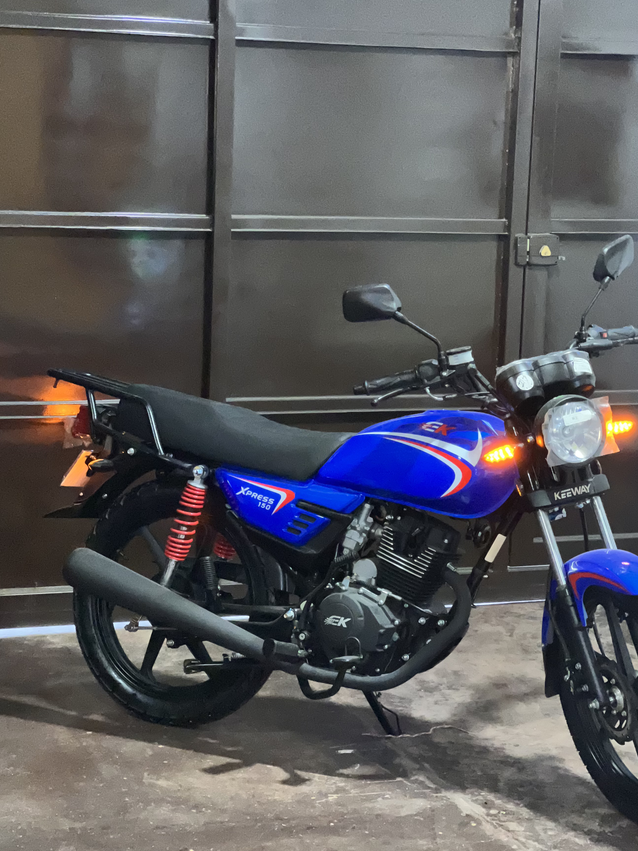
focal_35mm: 90
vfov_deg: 21.8
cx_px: 353
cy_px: 477
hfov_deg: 16.4
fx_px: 2212
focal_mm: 9
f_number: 2.8
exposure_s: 1/24
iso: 1600
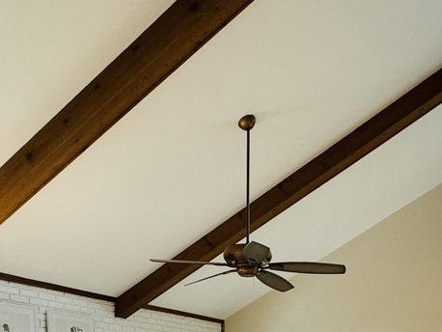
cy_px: 405
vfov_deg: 28.4
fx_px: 562
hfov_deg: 42.5
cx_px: 286
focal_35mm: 44
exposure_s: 1/60
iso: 250
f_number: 2.2
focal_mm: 2.22
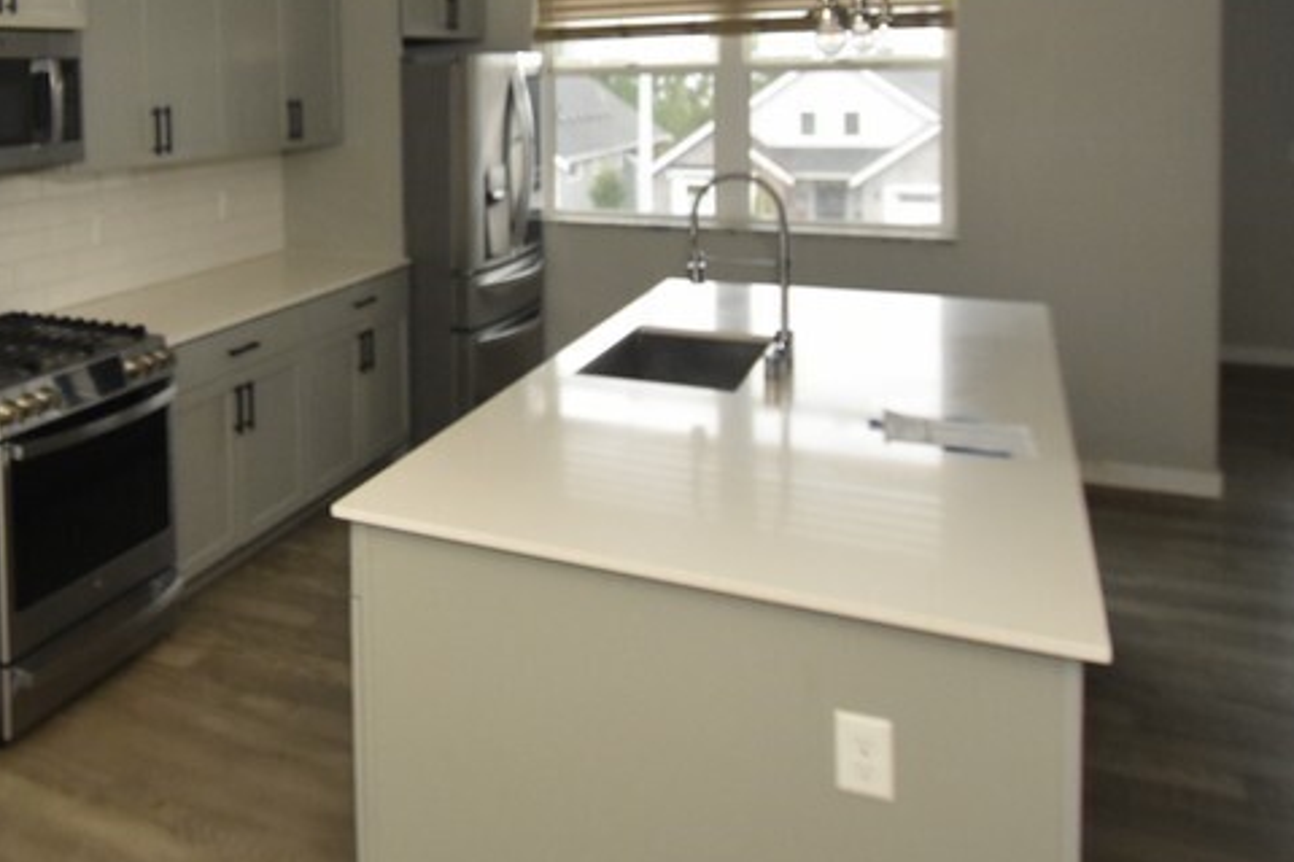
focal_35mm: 32
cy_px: 66
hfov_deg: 55.0
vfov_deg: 38.0
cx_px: 278
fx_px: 1150
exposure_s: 1/60
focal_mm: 10
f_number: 4
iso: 1600
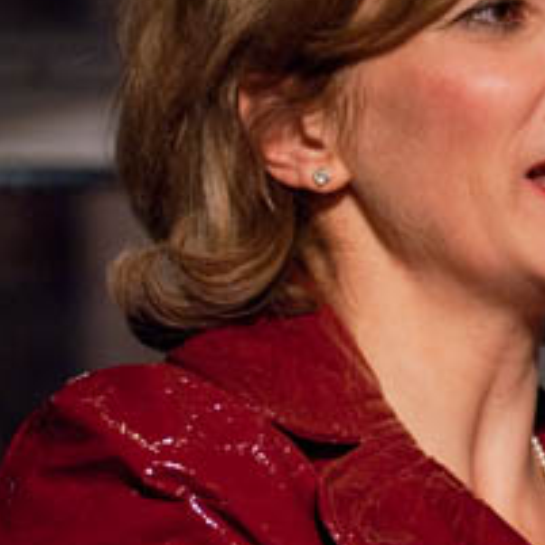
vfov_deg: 6.6
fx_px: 4738
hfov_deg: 6.5
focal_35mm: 266
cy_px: 194
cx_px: 803
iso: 800
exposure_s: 1/60
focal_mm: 70
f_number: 2.8
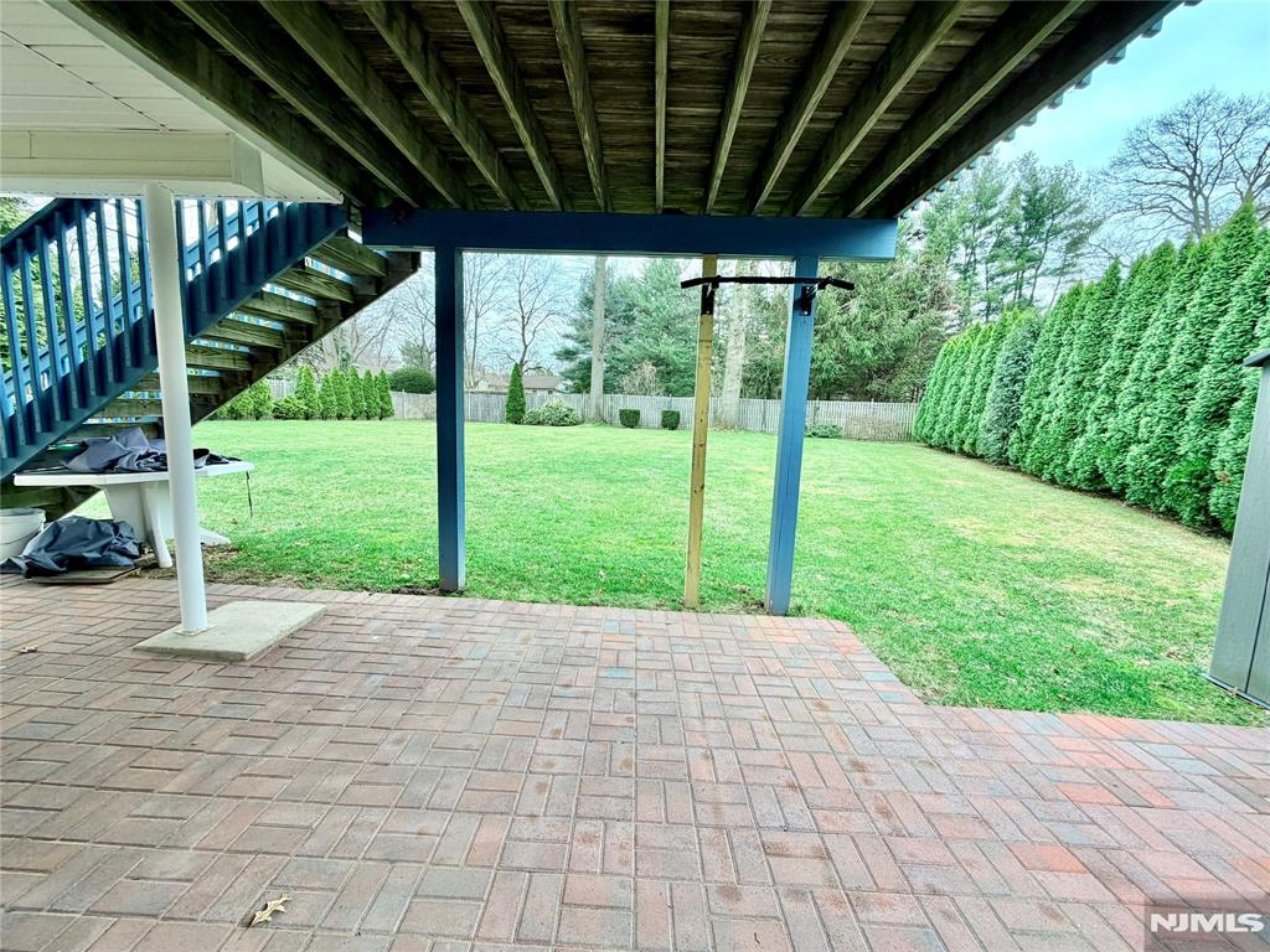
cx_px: 635
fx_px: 514
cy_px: 476
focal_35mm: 14
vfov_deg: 85.7
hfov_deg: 102.1
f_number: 2.2
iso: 40
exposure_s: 1/133
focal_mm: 2.22
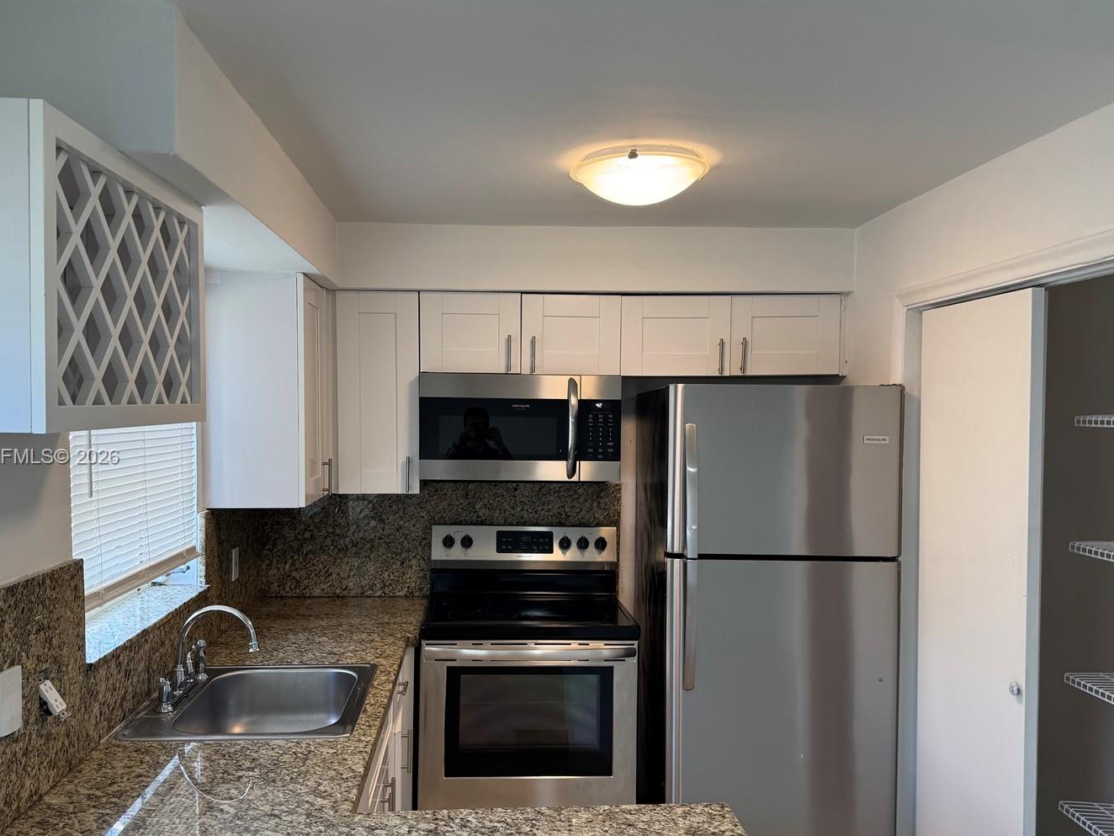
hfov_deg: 61.6
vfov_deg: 48.2
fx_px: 933
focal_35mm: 29
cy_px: 458
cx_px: 530
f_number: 1.78
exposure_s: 1/120
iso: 80
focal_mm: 6.76
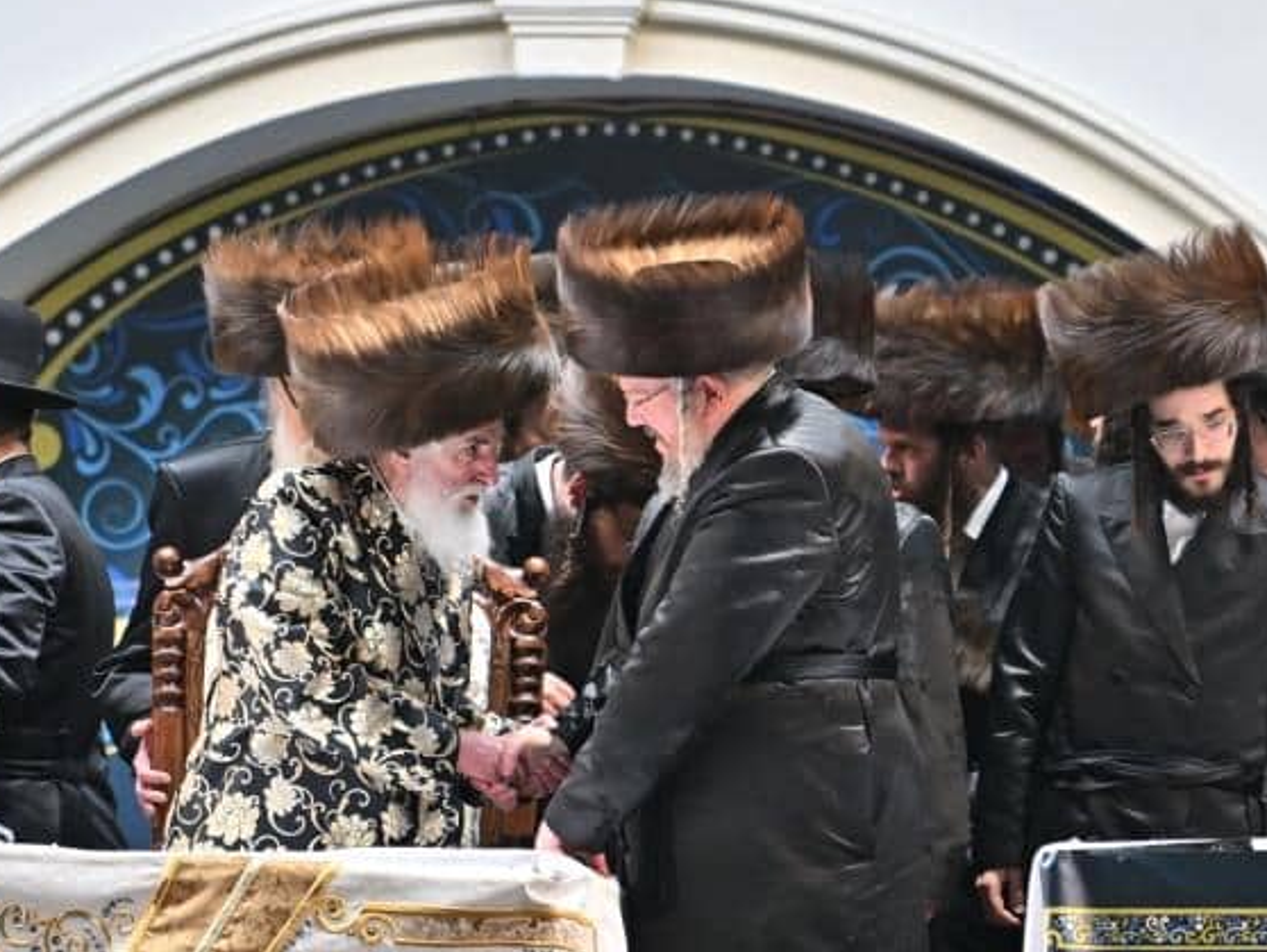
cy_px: 494
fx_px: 19371
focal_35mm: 529
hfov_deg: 3.7
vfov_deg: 2.8
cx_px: 622
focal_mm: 200
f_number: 2.8
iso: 500
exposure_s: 1/320
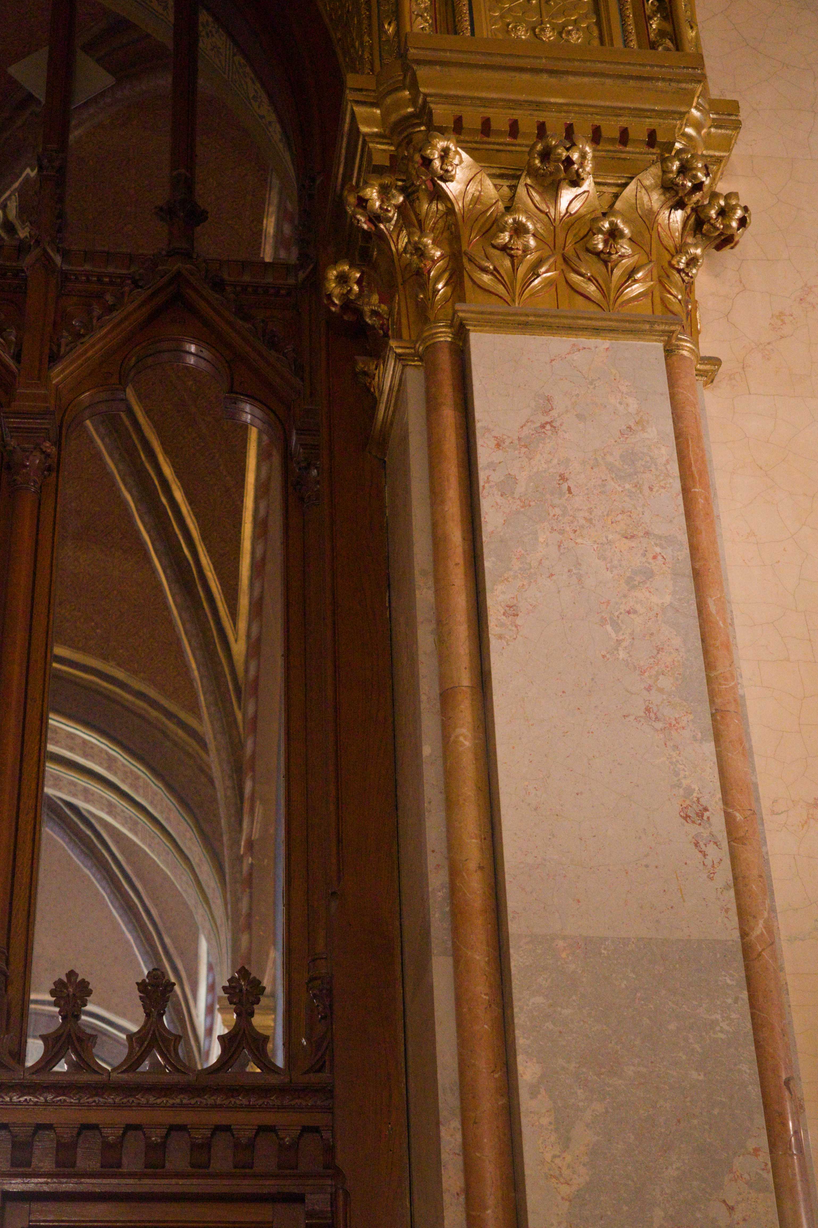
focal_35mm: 52
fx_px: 1772
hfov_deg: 25.9
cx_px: 328
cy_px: 763
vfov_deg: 38.0
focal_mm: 26
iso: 6400
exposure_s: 1/125
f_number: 2.8
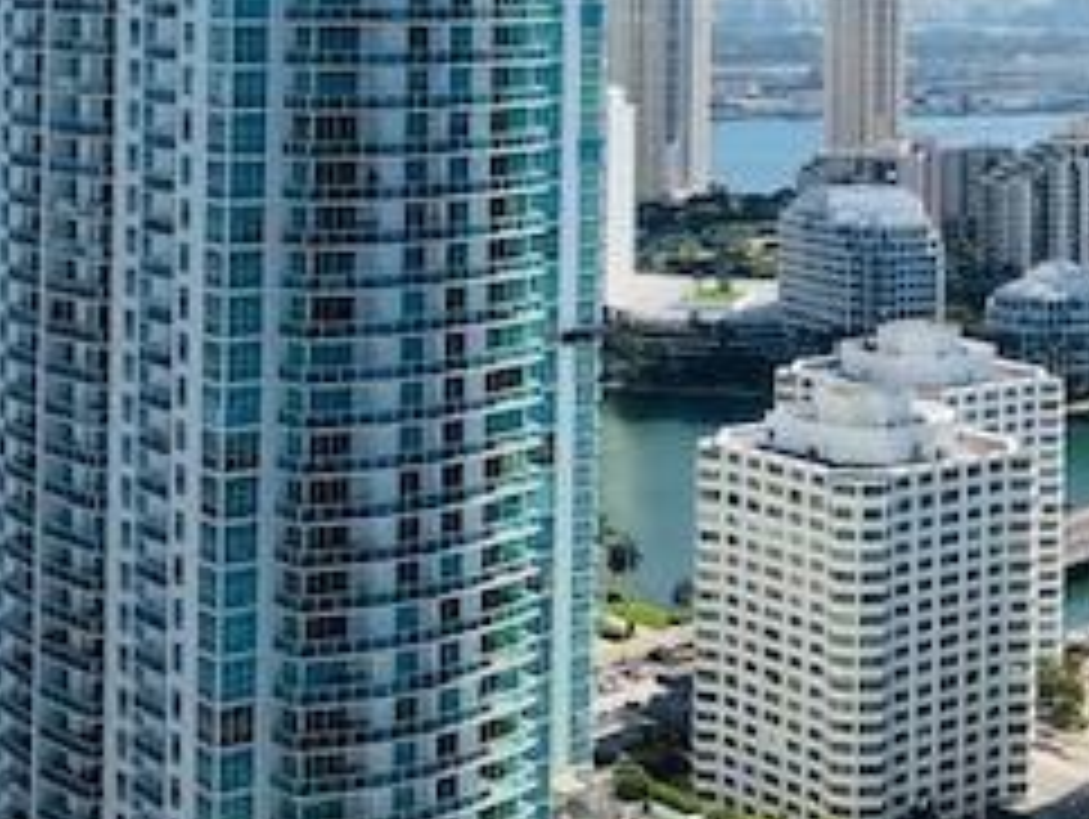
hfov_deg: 26.1
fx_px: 2330
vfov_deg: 19.2
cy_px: -50
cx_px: 752
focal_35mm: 74
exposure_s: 1/3247
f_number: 1.8
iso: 20
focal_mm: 4
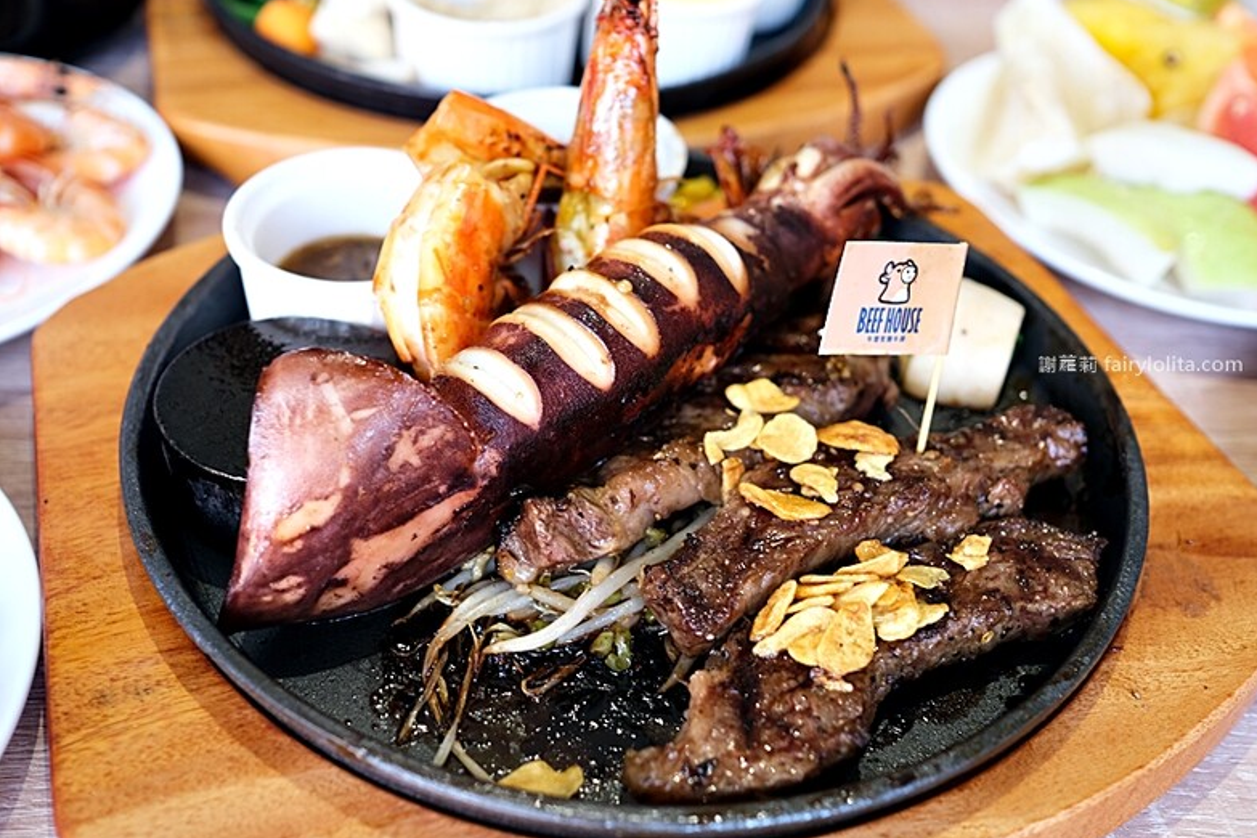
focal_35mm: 38
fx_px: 1327
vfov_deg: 35.0
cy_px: 403
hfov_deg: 50.7
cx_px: 604
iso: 160
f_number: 2.8
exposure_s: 1/45
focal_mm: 23
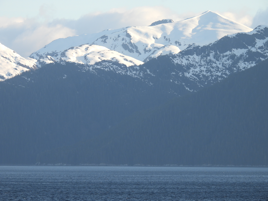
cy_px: 100
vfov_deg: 4.6
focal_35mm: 320
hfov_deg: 6.2
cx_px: 134
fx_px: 2477
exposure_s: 1/250
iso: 100
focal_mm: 57.1
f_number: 5
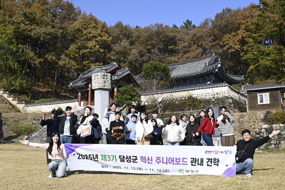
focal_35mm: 36
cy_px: 102
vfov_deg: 36.9
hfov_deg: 53.1
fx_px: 285
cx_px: 146
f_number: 5.6
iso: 100
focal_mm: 30
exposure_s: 1/500
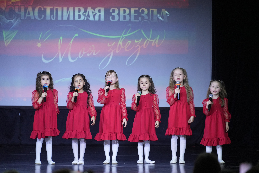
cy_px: 86
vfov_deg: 6.9
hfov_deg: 10.3
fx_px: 1439
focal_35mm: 200
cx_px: 130
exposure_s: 1/400
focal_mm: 200
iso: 2500
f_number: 2.8
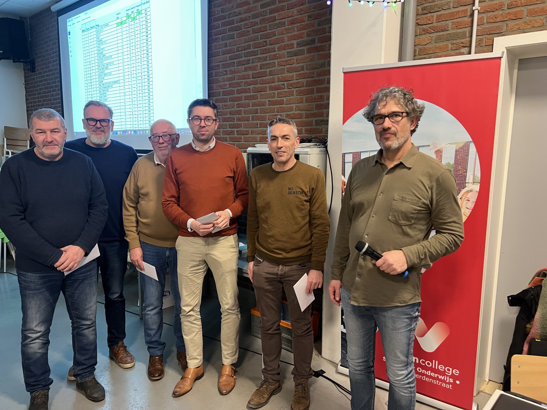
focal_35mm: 26
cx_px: 274
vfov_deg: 53.1
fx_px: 411
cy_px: 205
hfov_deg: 67.3
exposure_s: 1/50
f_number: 1.5
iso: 250
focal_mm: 5.7
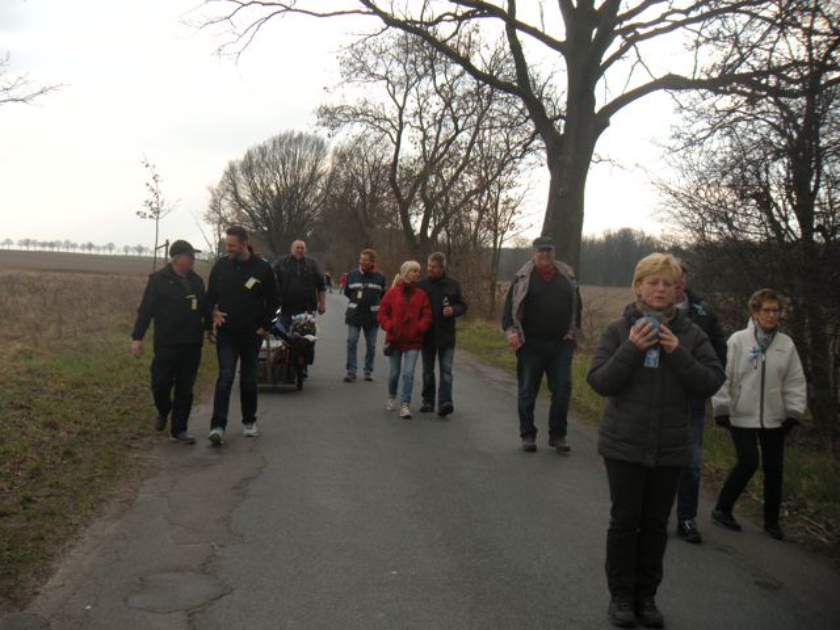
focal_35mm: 49
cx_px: 420
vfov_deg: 29.7
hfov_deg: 38.9
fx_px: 1189
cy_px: 315
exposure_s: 1/408
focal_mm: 8.2
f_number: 4.1
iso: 89
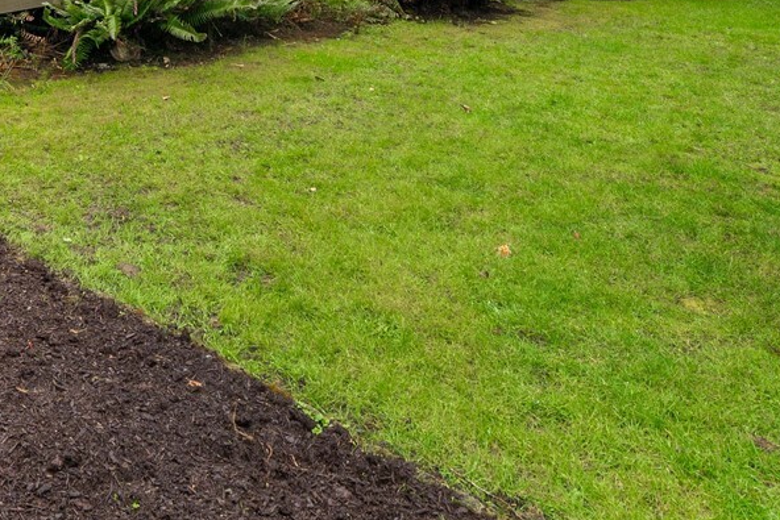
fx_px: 932
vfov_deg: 26.0
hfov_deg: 42.7
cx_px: 122
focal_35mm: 43
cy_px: -181
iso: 100
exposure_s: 1/90
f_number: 6.7
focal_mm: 15
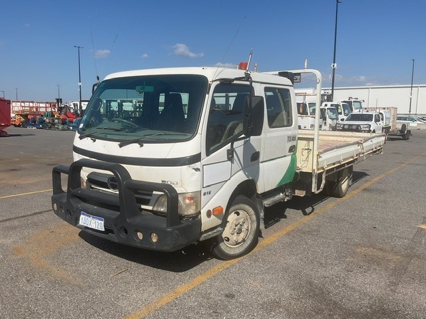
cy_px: 160
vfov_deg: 48.2
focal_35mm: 29
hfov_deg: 61.7
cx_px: 213
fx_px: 357
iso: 16
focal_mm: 3
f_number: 1.8
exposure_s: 1/3534
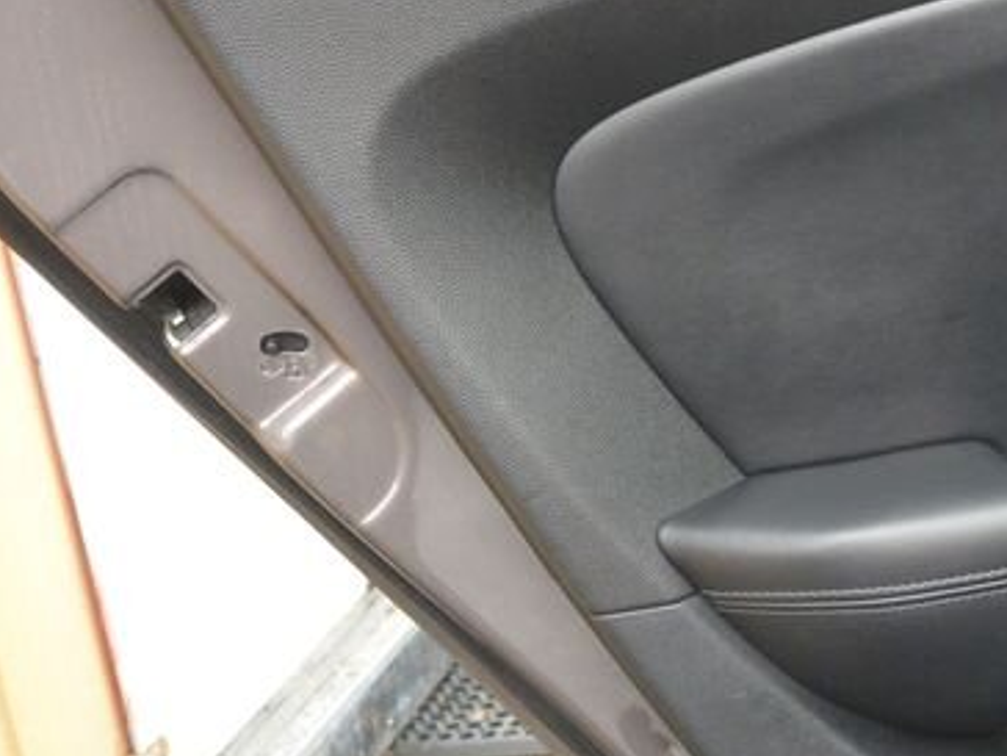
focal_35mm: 73
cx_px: 1101
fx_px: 2124
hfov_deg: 24.9
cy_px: 514
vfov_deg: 20.1
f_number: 3.5
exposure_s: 1/125
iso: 280
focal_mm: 10
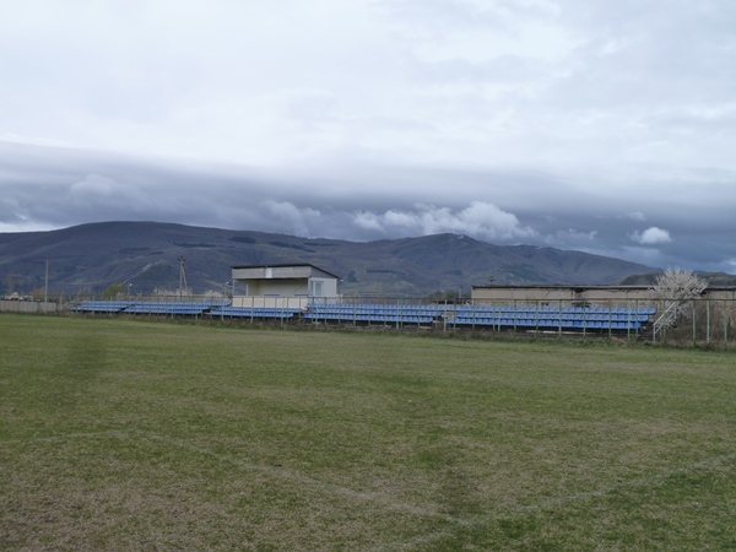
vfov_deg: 38.7
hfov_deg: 50.1
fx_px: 787
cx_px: 368
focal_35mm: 37
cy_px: 276
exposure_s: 1/500
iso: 125
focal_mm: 6.1
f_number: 5
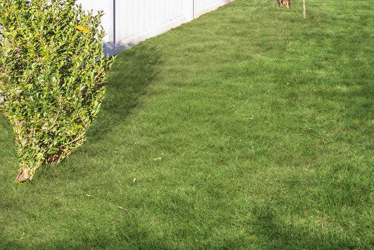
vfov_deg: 25.6
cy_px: -71
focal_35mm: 45
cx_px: 396
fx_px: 471
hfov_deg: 37.4
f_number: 6.3
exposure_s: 1/125
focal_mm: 16.5
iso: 200
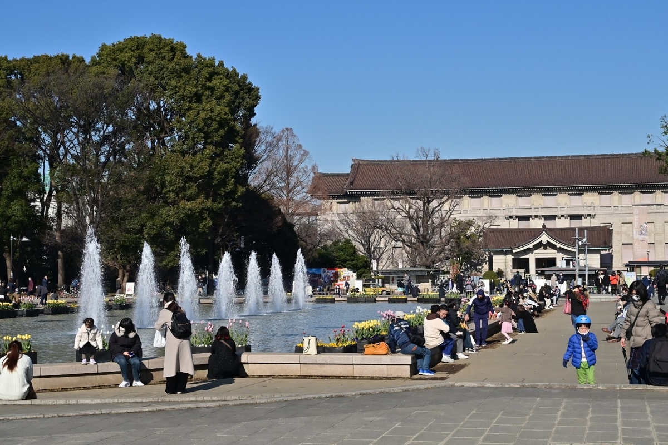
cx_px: 334
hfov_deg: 35.1
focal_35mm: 57
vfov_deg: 23.8
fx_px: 1058
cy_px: 222
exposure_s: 1/1250
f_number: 11
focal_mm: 57
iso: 320
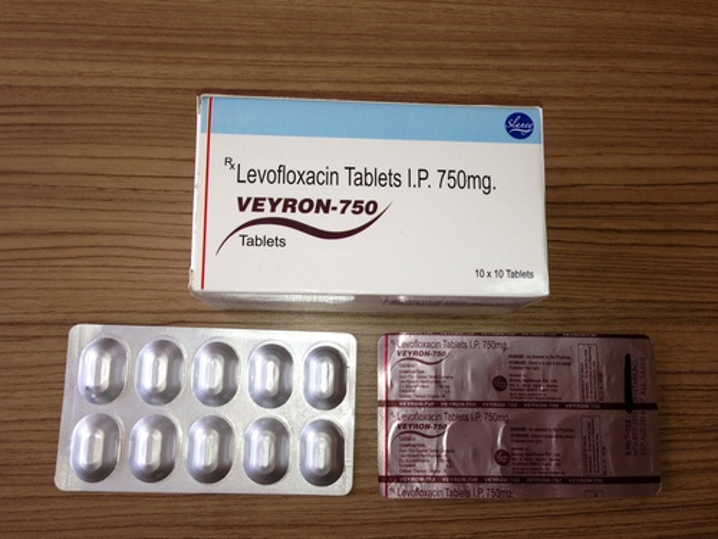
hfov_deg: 55.4
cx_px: 359
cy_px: 270
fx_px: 684
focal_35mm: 33
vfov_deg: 42.9
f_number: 2.4
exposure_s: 1/166
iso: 50
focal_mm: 4.13
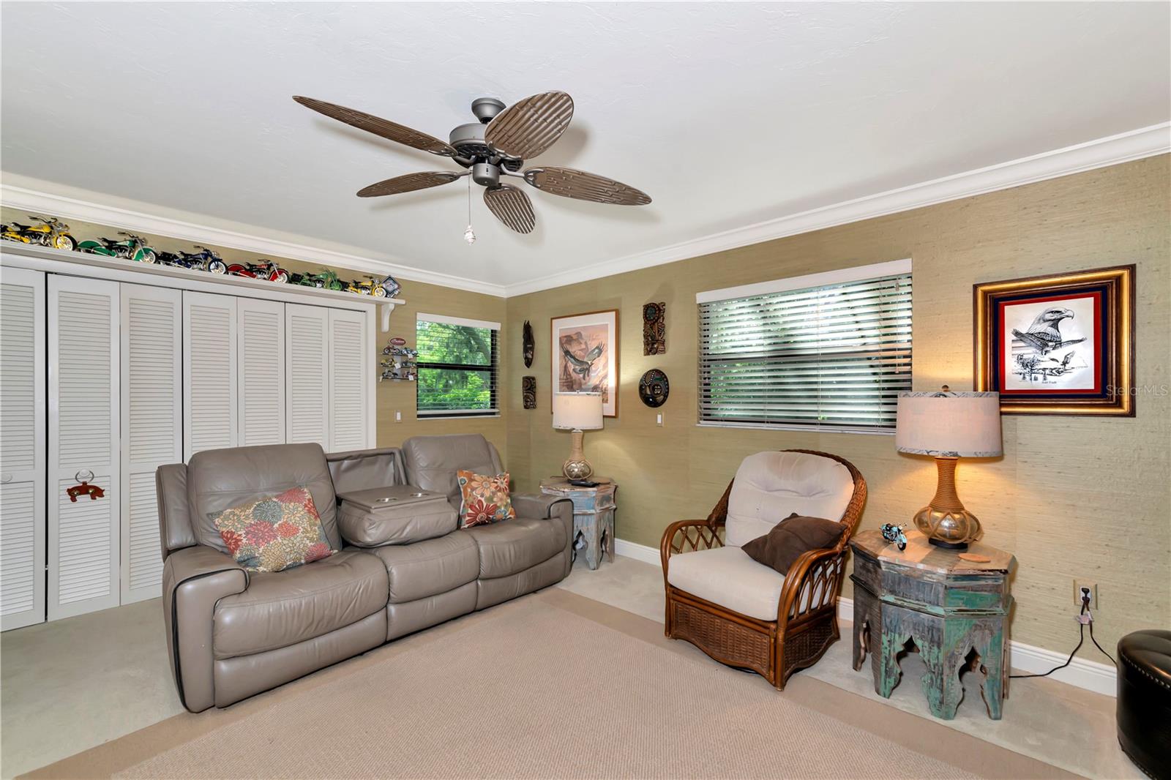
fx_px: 455
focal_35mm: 14
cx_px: 586
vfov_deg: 81.2
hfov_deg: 104.3
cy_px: 390
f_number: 8
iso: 640
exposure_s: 1/60
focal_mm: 14
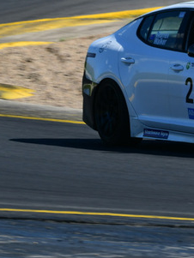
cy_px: 37
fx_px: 8020
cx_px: 258
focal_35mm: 1074
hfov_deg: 1.4
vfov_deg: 1.8
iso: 160
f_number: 11
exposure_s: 1/250
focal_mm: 280
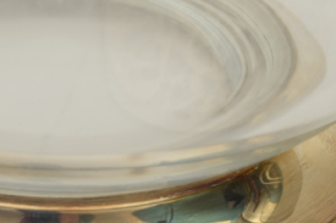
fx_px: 1792
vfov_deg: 7.1
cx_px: -4
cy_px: 224
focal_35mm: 192
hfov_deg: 10.6
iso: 100
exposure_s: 1/125
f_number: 11
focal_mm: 55
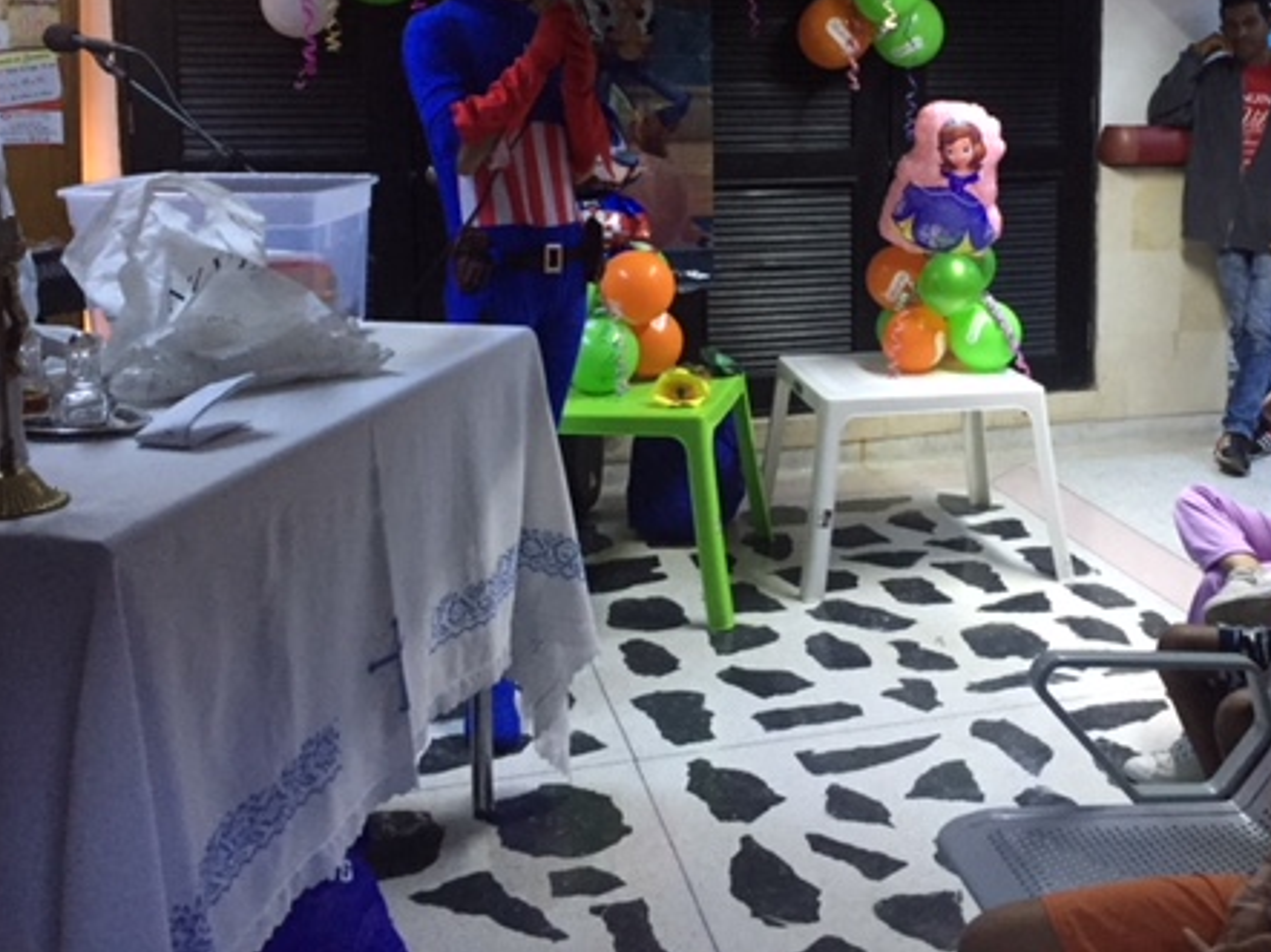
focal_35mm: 42
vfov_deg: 33.8
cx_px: 848
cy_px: 265
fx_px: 1541
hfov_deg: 44.2
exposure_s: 1/30
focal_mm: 4.15
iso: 200
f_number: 2.2
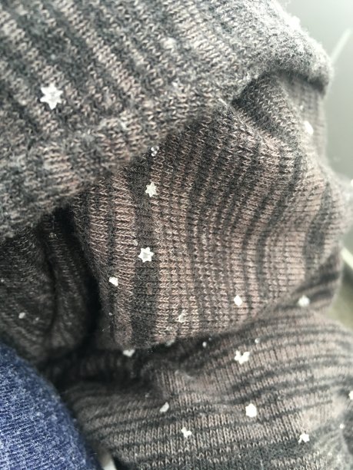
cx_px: 176
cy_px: 235
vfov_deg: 61.7
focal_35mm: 29
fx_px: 394
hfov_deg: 48.2
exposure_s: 1/30
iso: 100
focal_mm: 4.15
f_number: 2.2
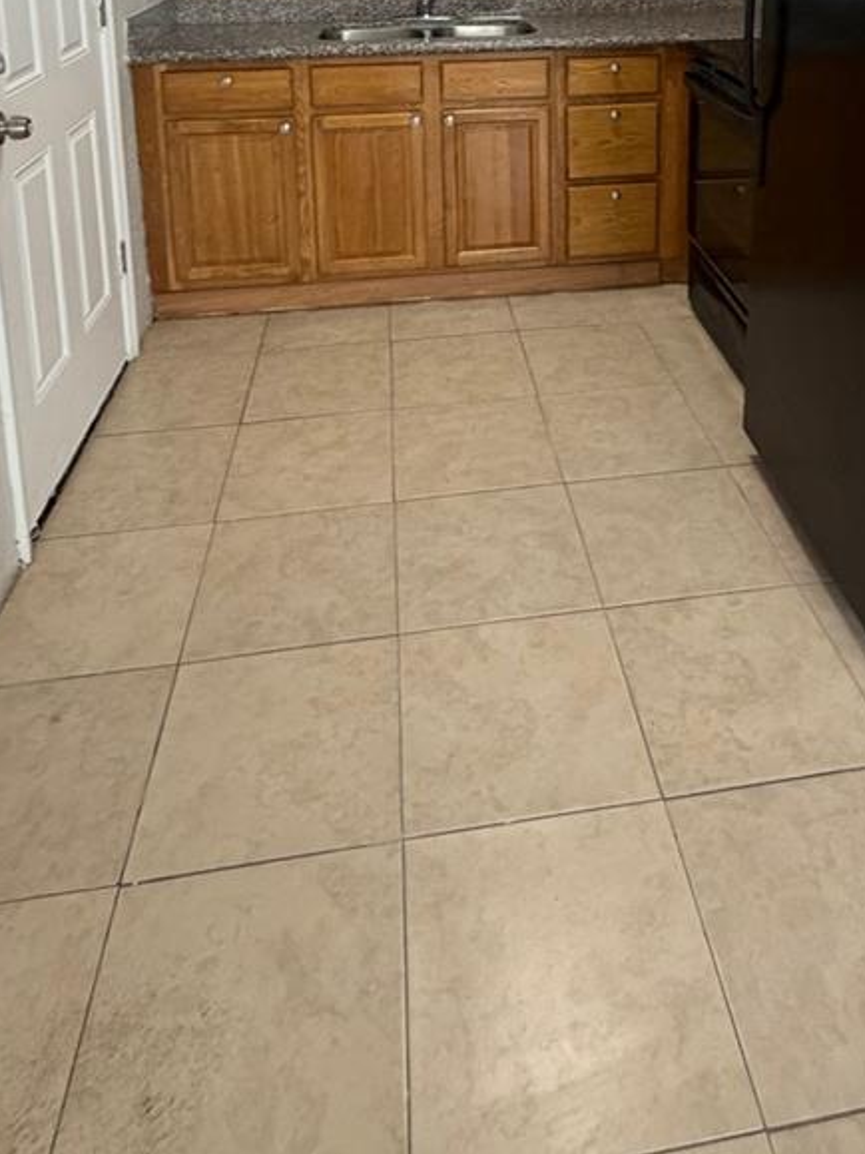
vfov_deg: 52.0
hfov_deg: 47.9
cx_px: 530
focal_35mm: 29
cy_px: 56
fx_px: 967
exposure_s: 1/121
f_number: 2.2
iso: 250
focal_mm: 2.22
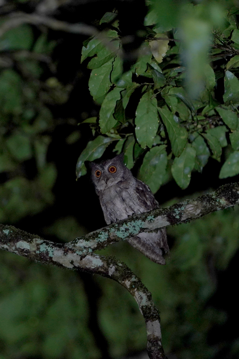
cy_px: 180
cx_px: 120
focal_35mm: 463
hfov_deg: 3.0
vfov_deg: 4.5
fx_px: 4615
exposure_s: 1/125
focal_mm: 463
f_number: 6.3
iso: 1600
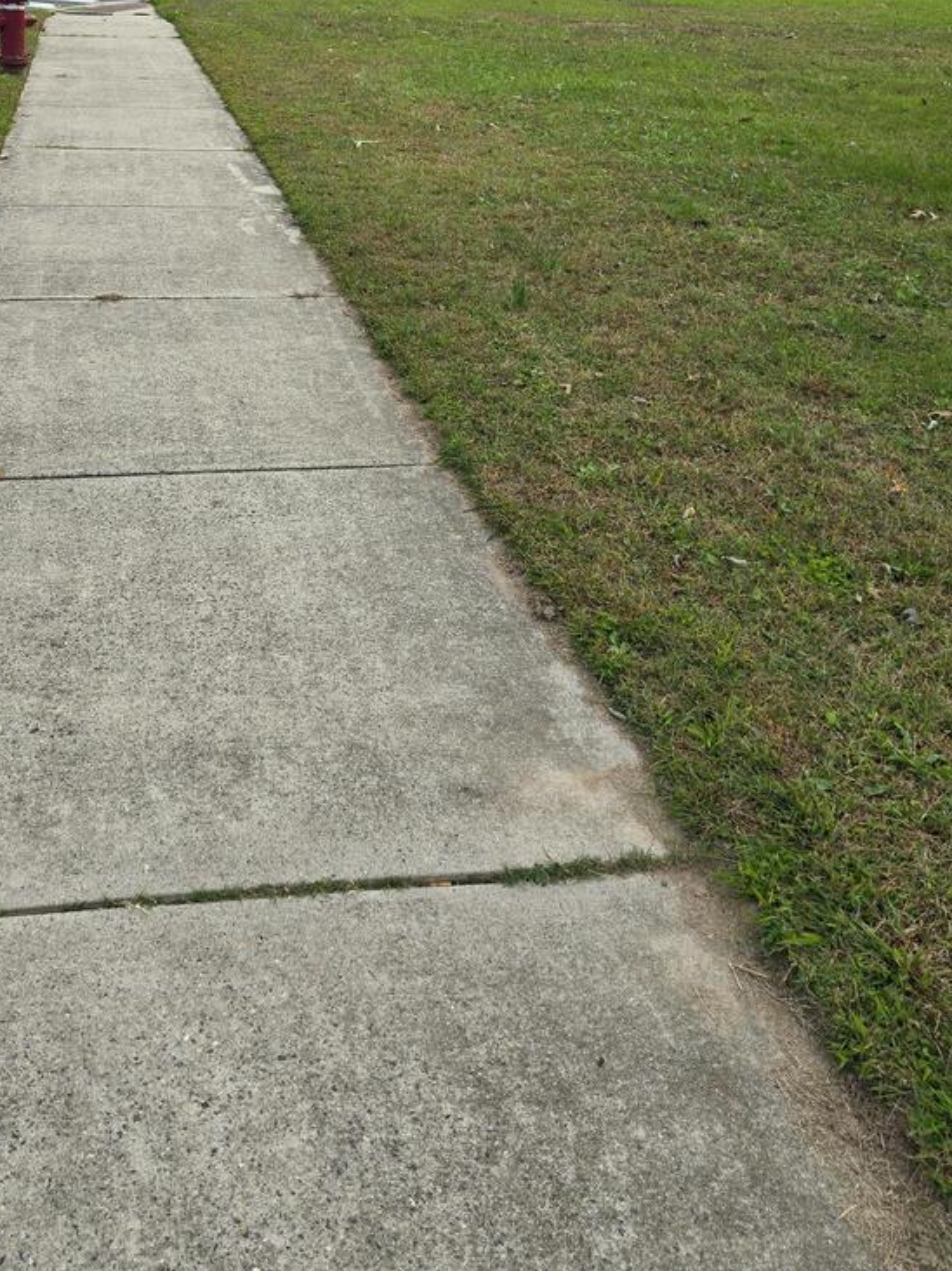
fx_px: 1247
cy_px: 337
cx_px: 320
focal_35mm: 34
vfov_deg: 51.9
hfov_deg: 41.3
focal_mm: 6.3
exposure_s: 1/484
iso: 12
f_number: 1.7
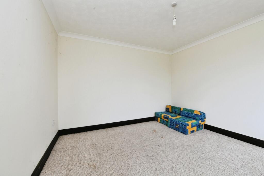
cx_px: 132
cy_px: 88
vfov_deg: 81.2
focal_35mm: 14
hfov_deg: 104.2
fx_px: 103
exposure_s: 1/60
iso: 640
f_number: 10
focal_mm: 14
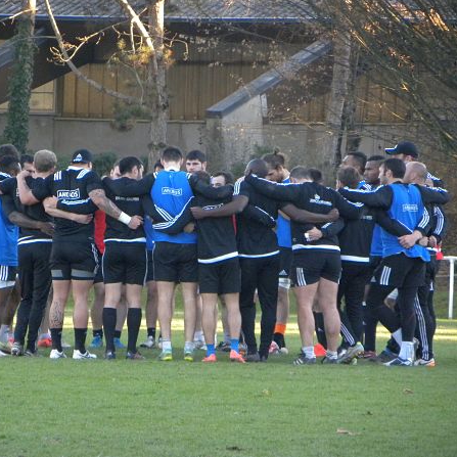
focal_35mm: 504
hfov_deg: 3.5
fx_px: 7528
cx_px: 165
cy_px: 228
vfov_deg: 3.5
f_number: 5
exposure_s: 1/120
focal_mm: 75.7
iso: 400
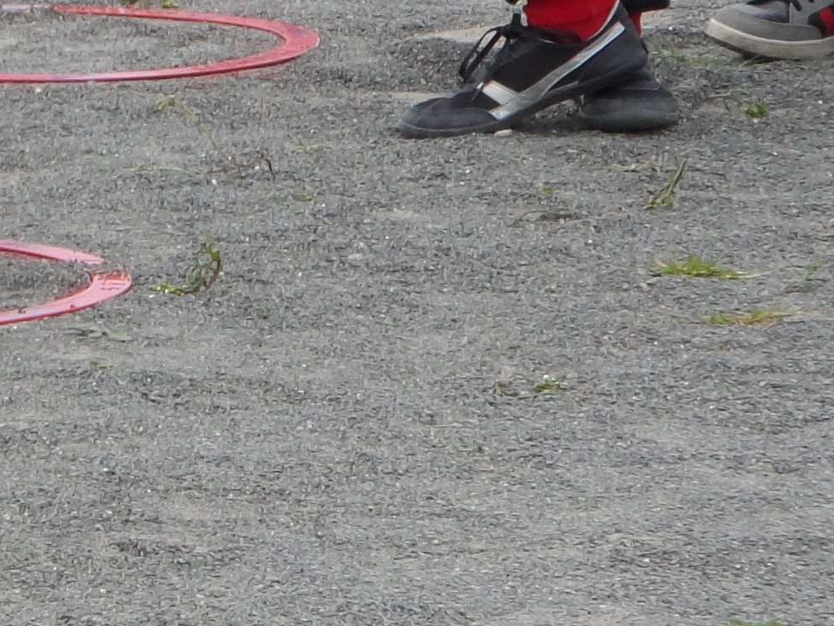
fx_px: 10988
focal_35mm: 456
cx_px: -349
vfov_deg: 3.2
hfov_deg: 4.3
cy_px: -441
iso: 80
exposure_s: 1/250
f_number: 4.6
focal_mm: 17
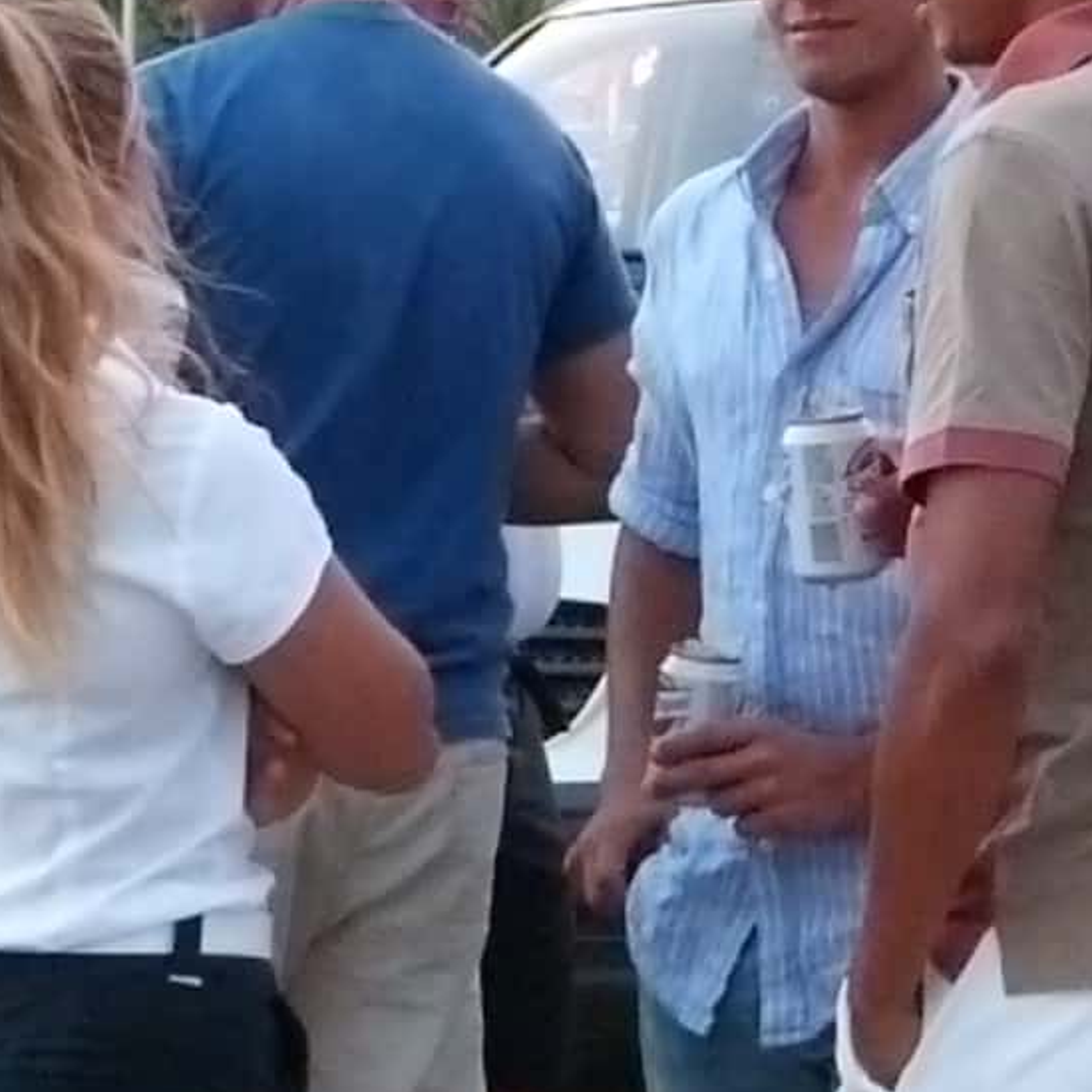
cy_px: -91
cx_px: 1197
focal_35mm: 145
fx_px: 5175
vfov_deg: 11.9
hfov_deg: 11.9
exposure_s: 1/80
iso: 1600
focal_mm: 7.8
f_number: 3.2
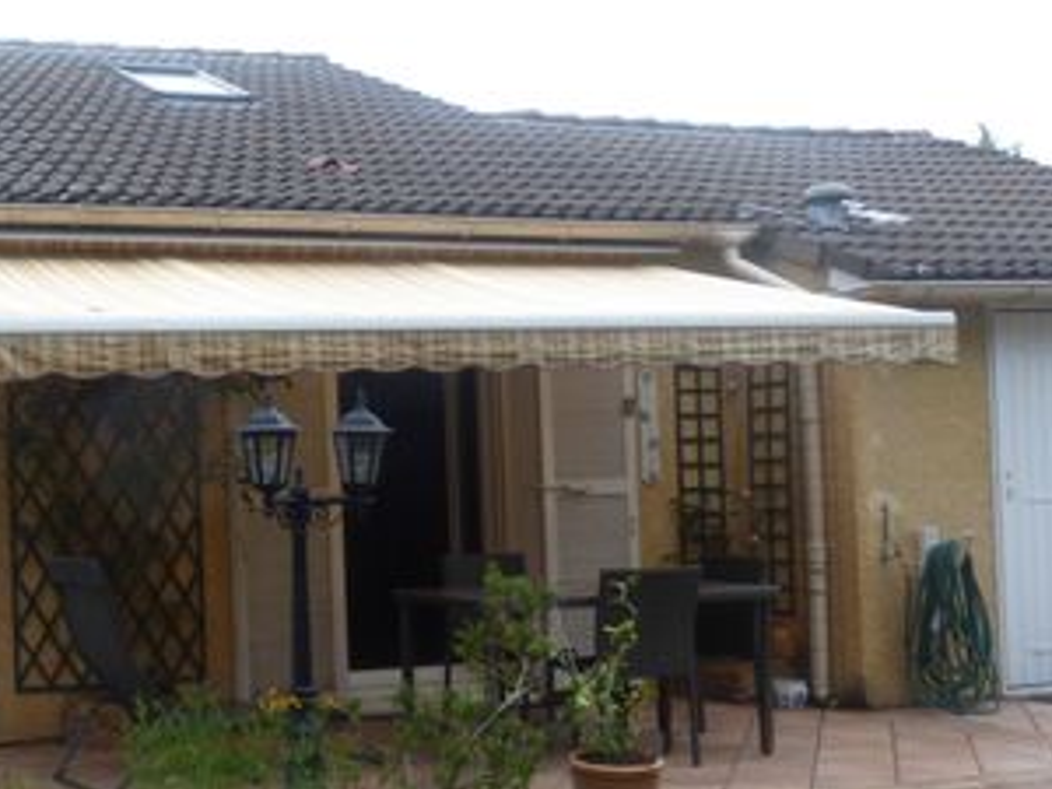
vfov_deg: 30.2
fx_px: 1459
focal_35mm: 48
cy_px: 487
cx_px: 11
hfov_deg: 35.9
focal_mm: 4.3
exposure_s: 1/100
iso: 100
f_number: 3.3
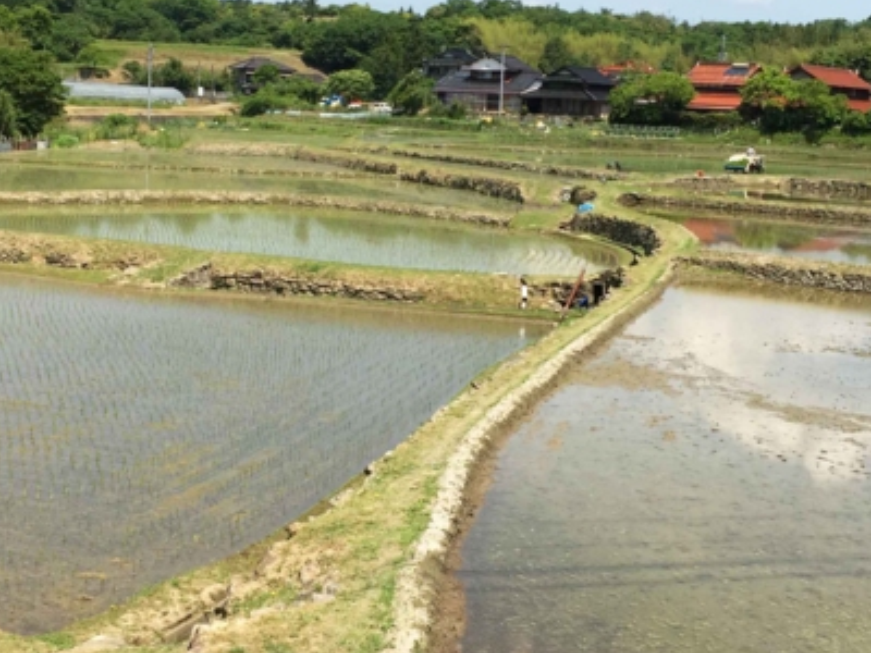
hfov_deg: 33.2
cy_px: 305
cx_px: 444
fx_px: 1459
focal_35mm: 58
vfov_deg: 25.2
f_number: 2.2
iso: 32
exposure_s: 1/1883
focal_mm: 4.15
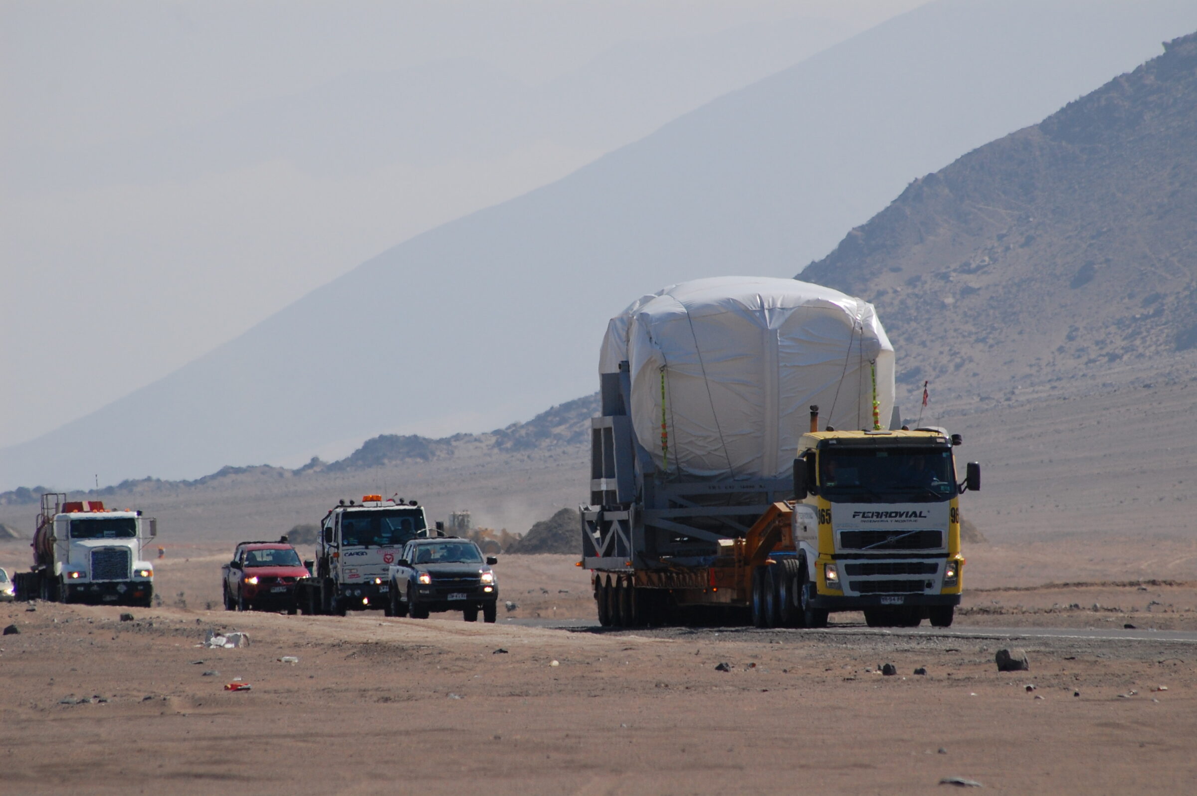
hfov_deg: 5.7
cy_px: 398
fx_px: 11960
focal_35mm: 360
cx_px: 598
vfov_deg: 3.8
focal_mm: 240
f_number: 9
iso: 400
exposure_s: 1/2000
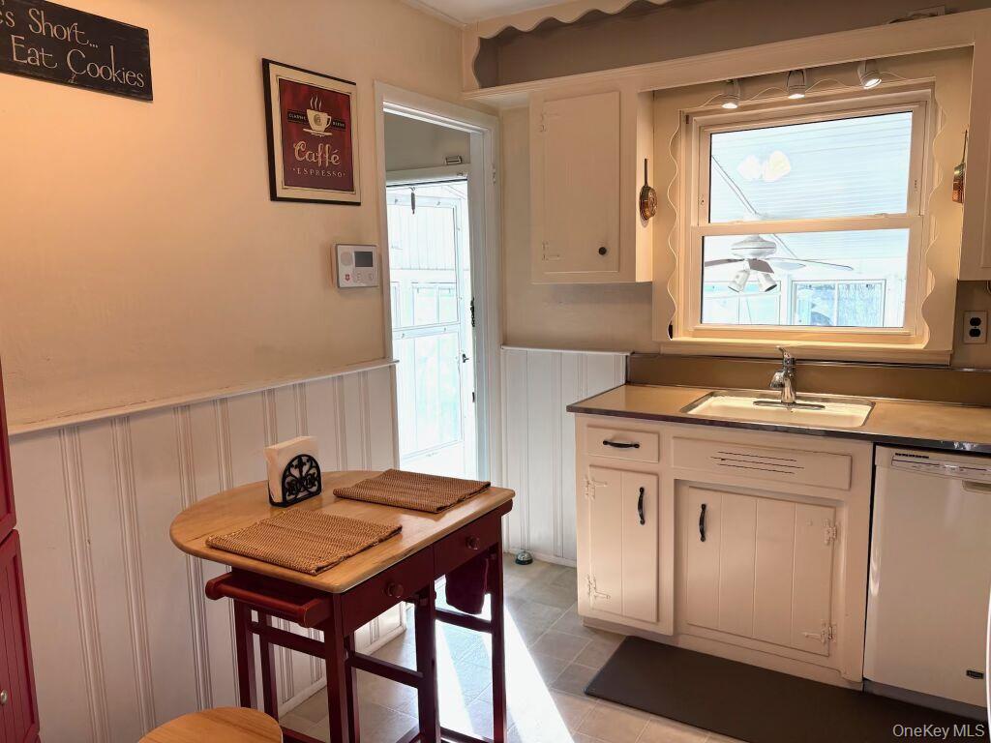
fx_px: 744
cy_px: 372
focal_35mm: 26
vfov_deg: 53.1
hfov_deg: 67.3
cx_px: 496
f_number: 1.6
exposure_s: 1/241
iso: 100
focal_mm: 5.96
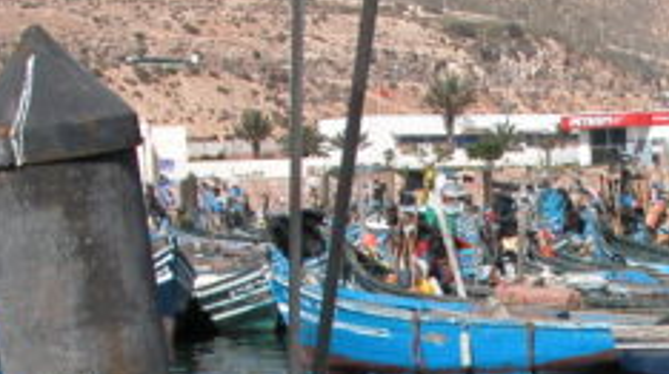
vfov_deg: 10.7
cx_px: 592
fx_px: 1967
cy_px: 414
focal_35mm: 111
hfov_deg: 19.0
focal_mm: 8.9
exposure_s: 1/340
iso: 100
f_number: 7.1
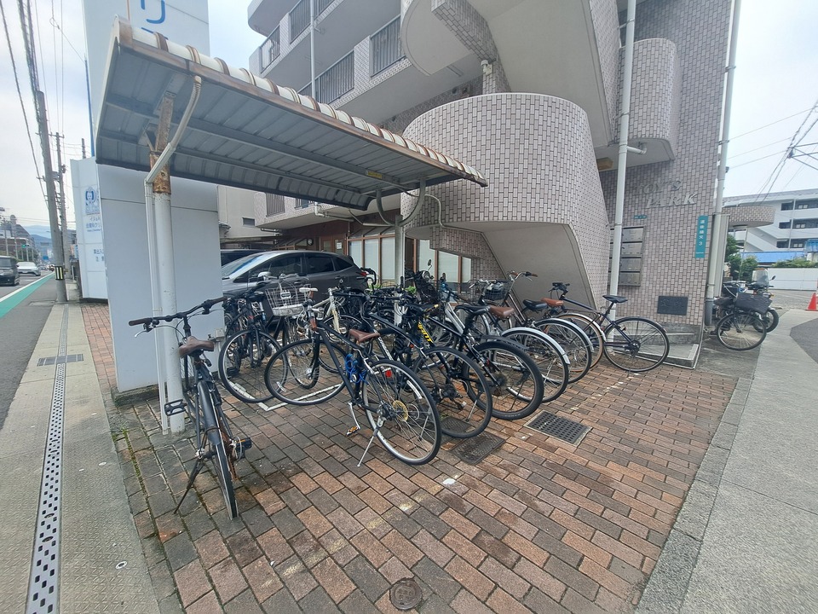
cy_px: 307
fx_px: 307
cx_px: 409
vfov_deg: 89.9
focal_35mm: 13
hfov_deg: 106.2
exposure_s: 1/629
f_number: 2.2
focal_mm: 1.74
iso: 50
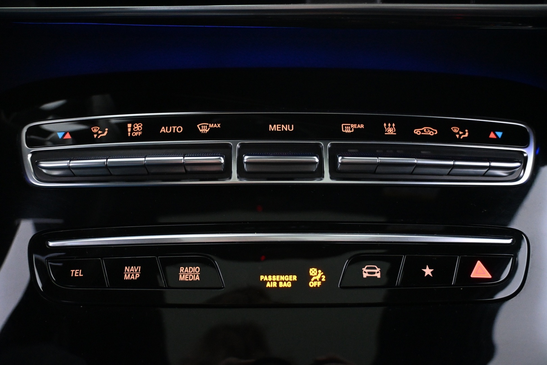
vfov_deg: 42.6
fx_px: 467
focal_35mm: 31
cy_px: 182
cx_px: 274
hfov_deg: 60.7
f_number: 3.8
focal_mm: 20.5
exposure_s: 1/30
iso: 4000
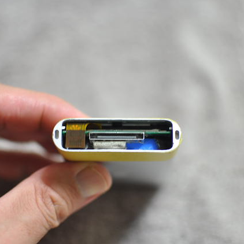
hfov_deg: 25.5
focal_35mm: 68
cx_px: 115
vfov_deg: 25.5
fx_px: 539
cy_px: 122
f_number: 1.8
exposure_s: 1/30
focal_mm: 35
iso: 320
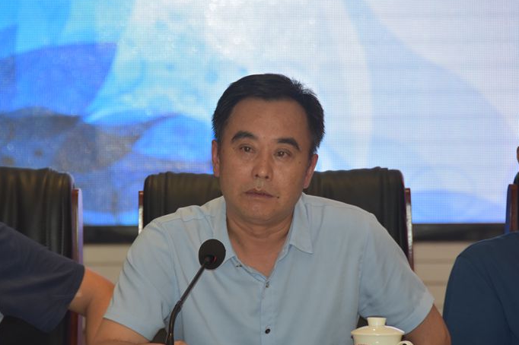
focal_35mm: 352
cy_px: 199
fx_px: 5072
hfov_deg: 5.9
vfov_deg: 3.9
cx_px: 241
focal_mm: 200
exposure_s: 1/80
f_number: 5.6
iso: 400
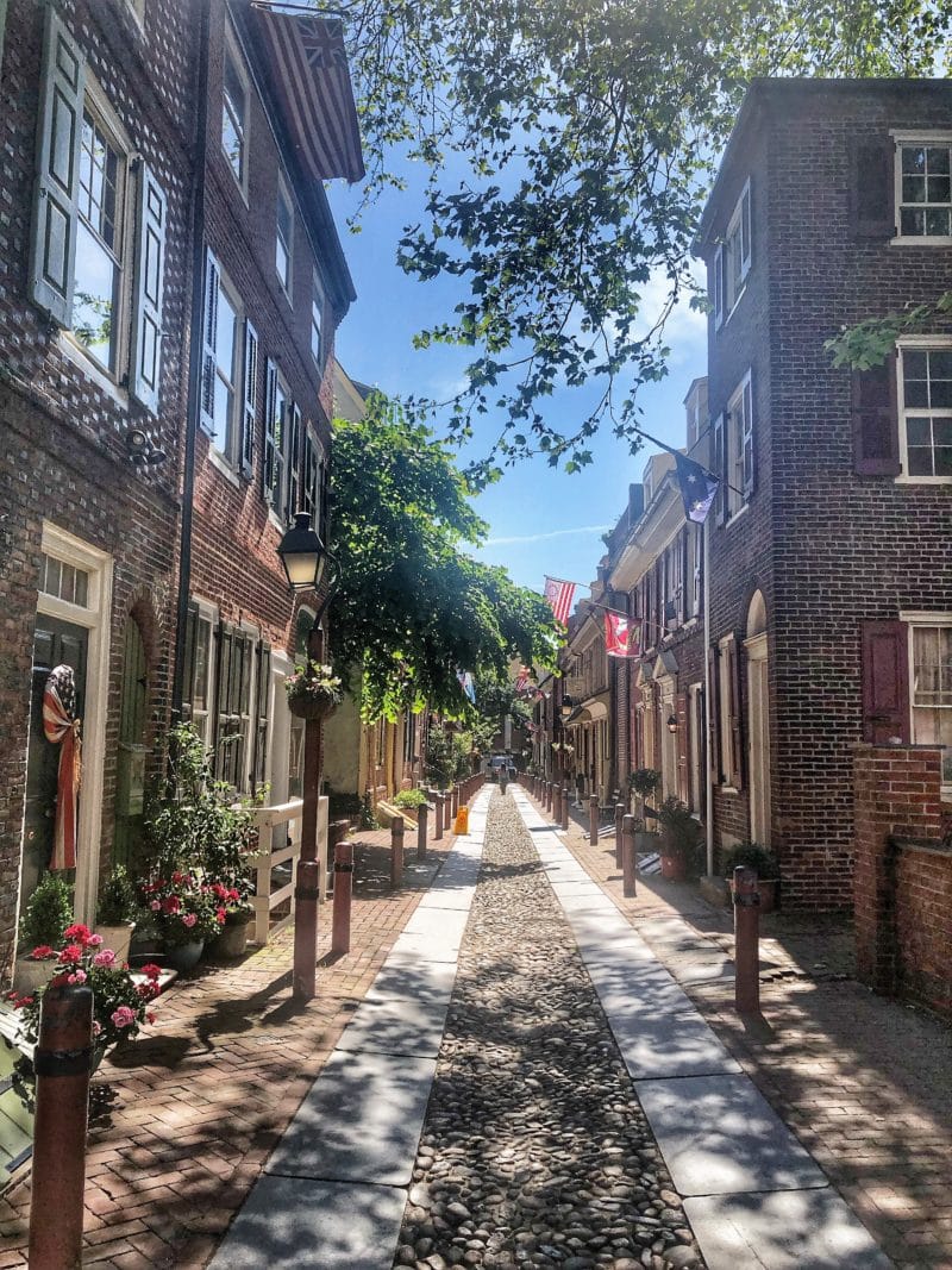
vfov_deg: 63.4
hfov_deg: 49.7
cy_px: 635
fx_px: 1027
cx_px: 476
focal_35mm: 28
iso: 20
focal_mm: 3.99
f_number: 1.8
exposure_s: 1/1156
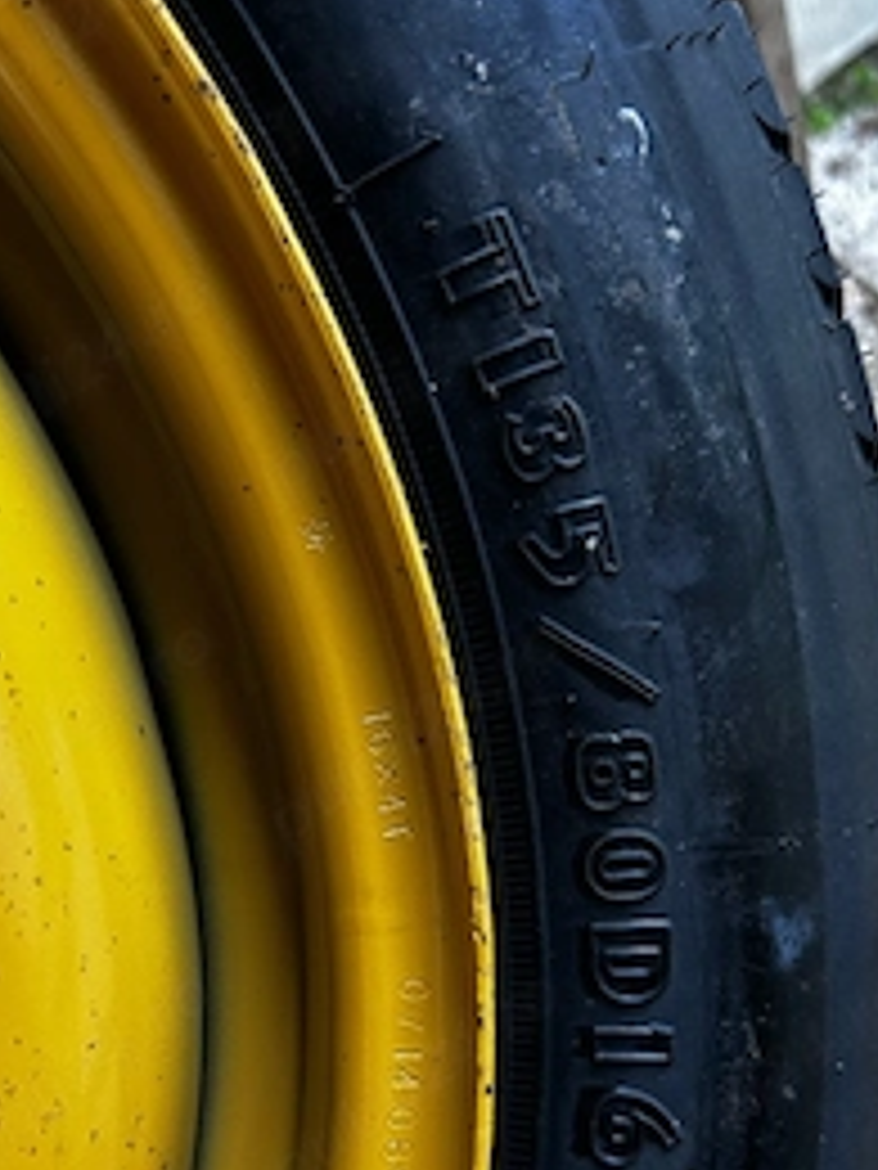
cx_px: 504
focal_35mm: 40
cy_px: 788
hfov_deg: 35.9
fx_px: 1353
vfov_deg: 46.0
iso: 50
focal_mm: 5.7
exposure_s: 1/121
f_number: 1.5
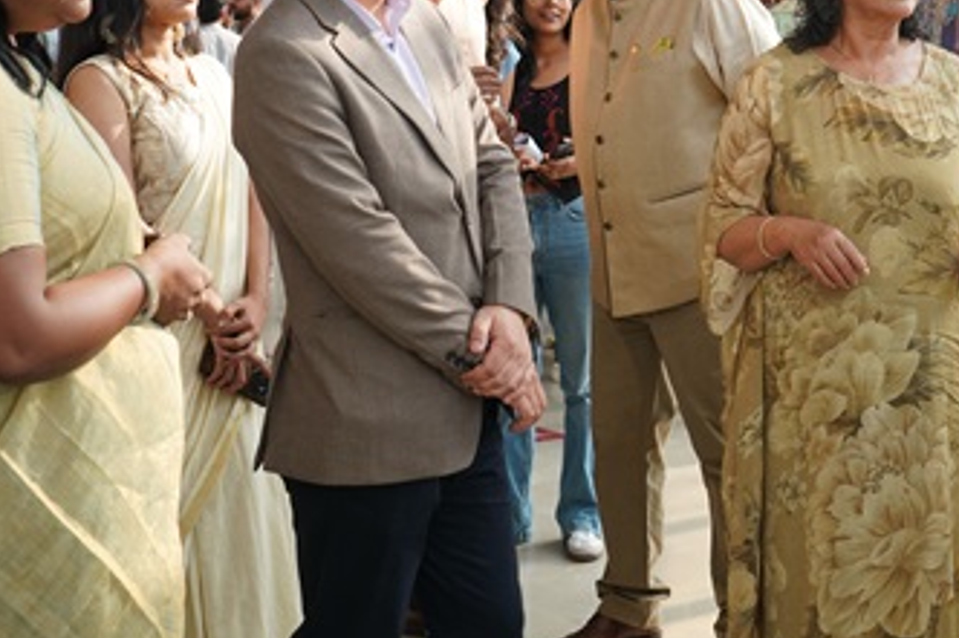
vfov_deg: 19.0
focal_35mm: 71
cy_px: 114
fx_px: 1890
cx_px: 734
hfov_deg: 28.0
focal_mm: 38
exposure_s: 1/80
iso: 320
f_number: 5
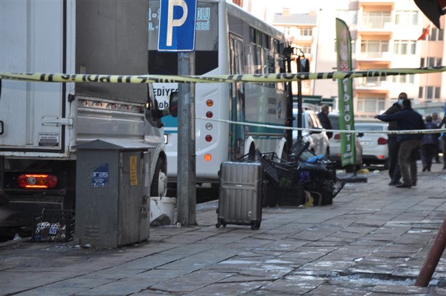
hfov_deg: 17.1
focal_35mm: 120
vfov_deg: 11.4
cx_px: 223
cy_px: 148
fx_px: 1485
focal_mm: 80
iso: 200
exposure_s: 1/80
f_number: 5.3
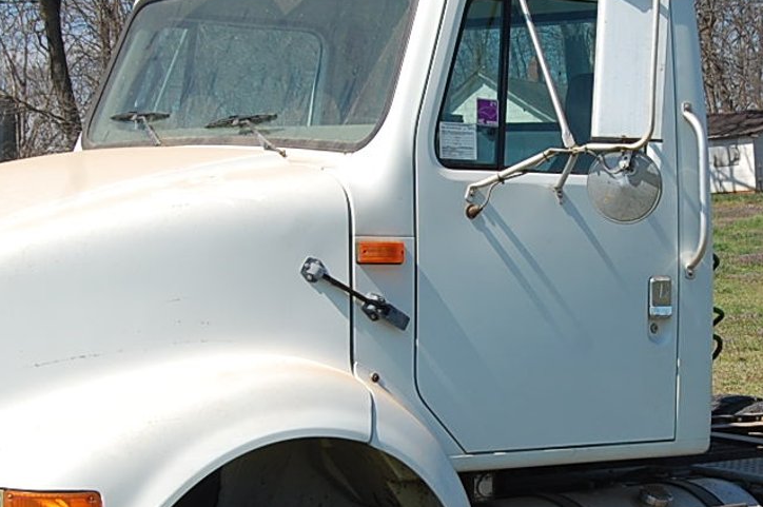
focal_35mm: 92
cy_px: 334
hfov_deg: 22.0
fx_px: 1948
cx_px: 543
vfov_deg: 14.8
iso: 200
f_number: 9
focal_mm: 26
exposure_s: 1/320
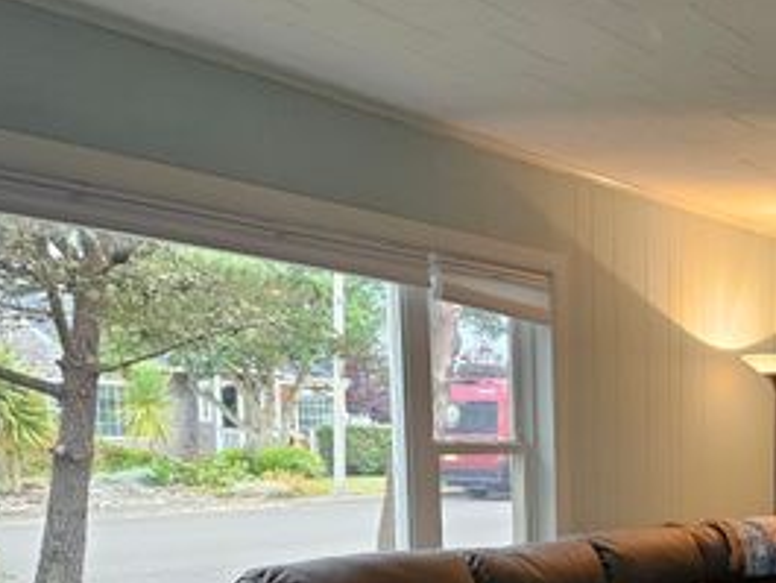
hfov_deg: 33.0
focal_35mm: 52
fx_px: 1166
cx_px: 814
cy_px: 592
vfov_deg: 26.5
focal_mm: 5.4
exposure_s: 1/120
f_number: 1.8
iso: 320
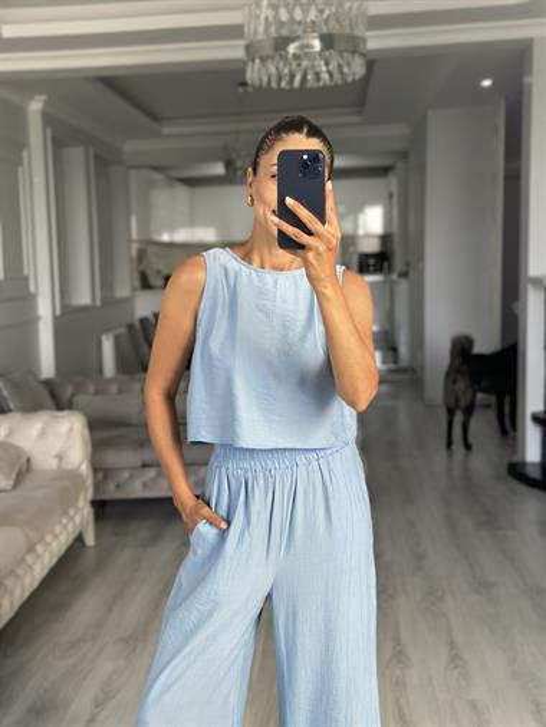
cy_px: 364
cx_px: 273
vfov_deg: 39.6
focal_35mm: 48
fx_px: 1009
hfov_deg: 30.3
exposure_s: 1/108
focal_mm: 6.86
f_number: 1.78
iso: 125
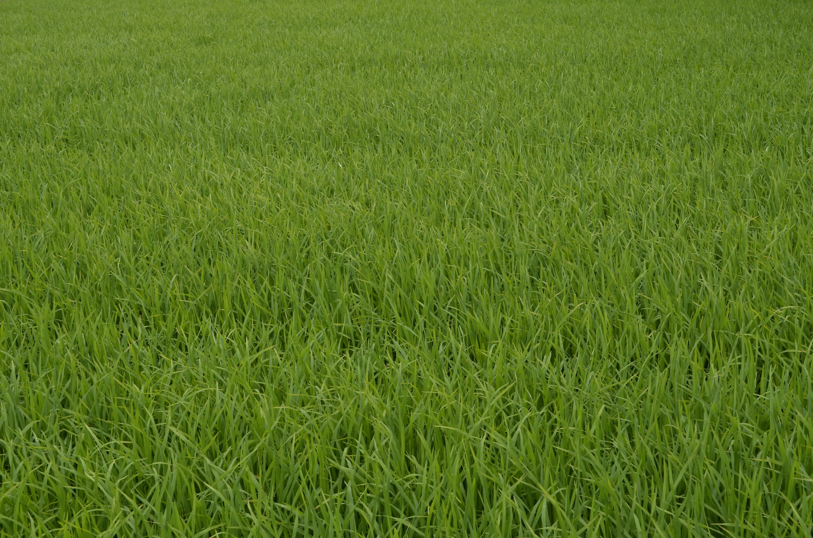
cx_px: 406
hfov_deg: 43.7
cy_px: 269
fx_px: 1014
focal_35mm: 45
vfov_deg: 29.7
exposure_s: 1/25
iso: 100
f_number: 9
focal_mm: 30
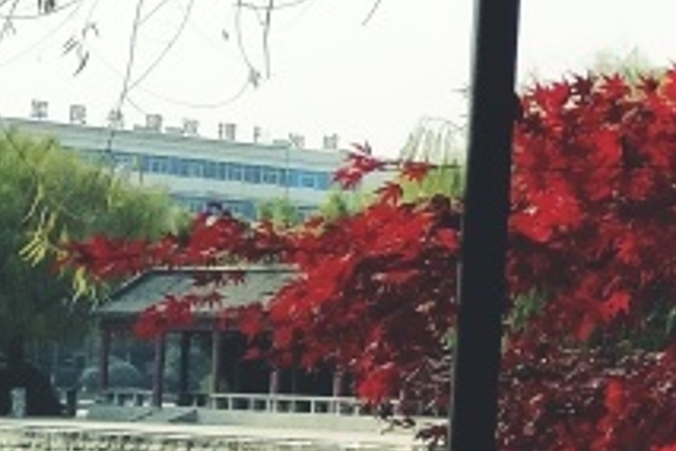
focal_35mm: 130
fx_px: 2441
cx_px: 1200
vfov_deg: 10.5
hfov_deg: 14.1
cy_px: 295
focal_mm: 3.88
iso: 125
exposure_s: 1/2519
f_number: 2
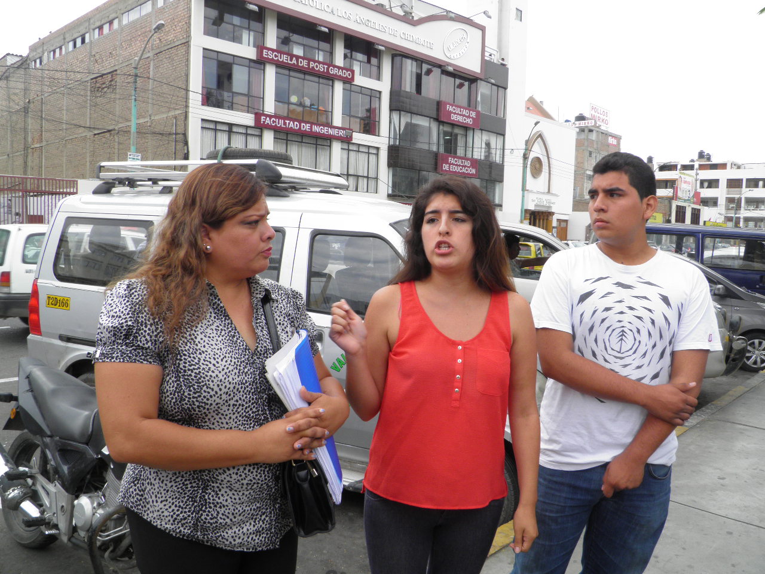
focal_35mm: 28
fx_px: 619
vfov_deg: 49.7
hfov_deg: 63.4
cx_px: 382
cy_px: 287
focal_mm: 4.9
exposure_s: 1/100
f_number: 5.7
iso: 50
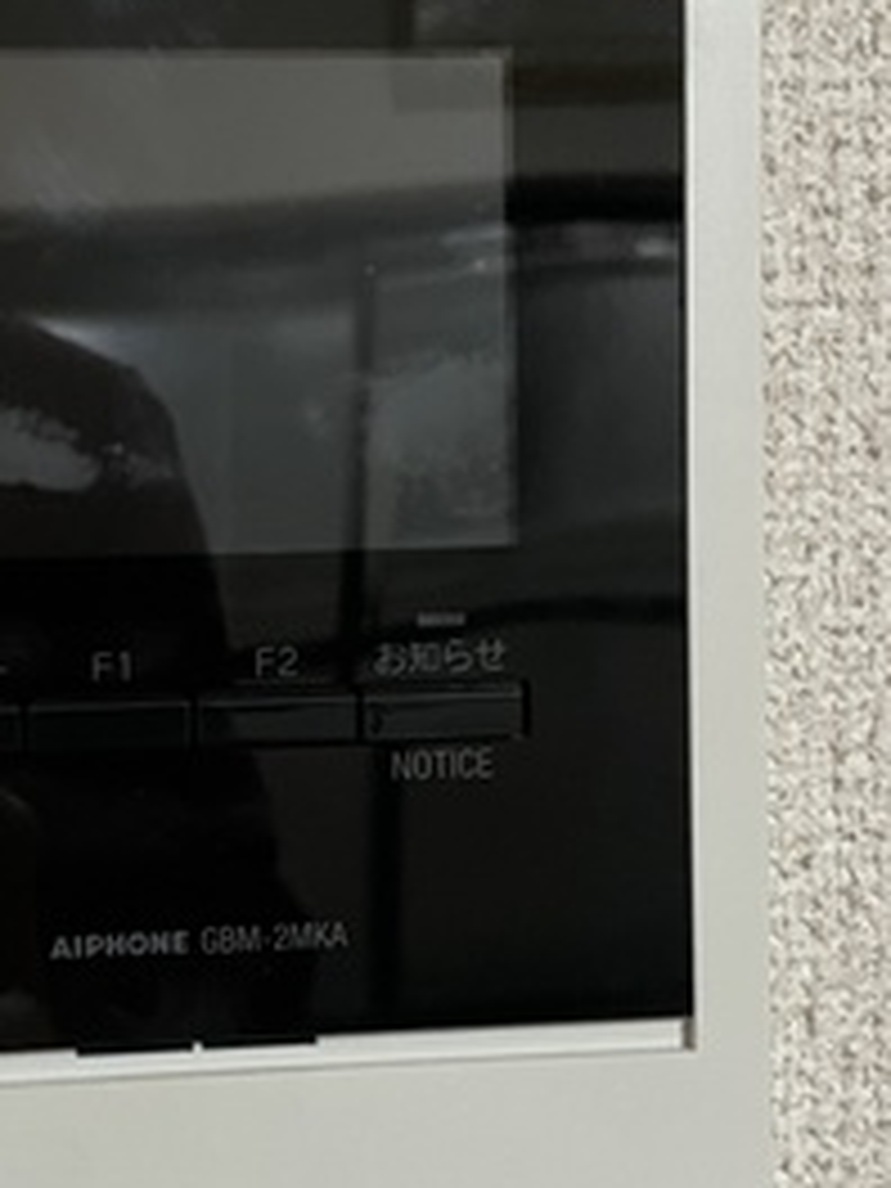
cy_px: 612
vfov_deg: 28.2
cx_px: 209
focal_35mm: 69
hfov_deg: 21.1
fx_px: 2368
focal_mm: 4.2
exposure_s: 1/60
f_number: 1.6
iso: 400
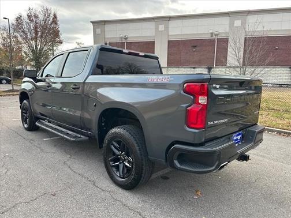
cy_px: 109
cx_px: 146
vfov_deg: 56.8
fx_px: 202
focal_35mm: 24
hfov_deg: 71.6
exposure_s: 1/564
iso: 80
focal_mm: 6.86
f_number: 1.78
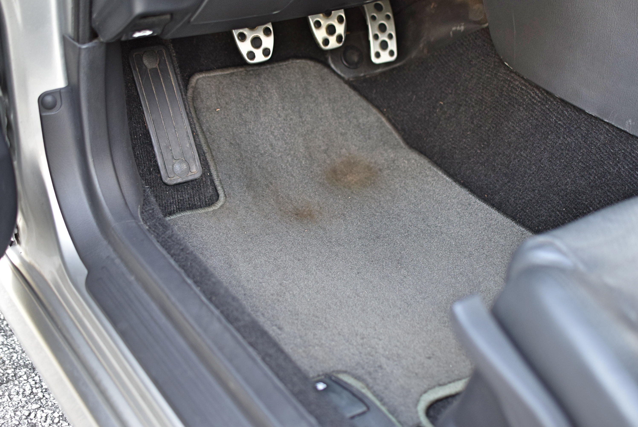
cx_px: 319
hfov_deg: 37.8
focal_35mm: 52
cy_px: 214
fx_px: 931
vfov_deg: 25.8
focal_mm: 35
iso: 800
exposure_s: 1/60
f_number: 2.5
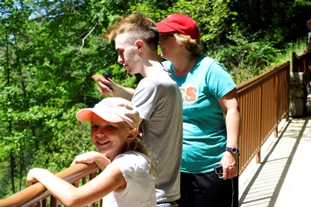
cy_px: 104
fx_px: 647
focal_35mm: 75
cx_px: 156
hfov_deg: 27.0
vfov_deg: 18.2
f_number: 7.1
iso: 50
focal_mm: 50
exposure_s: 1/60
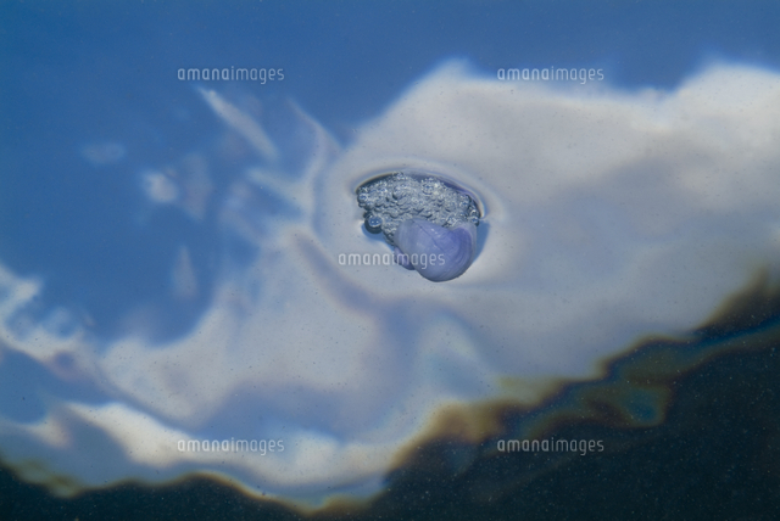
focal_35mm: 90
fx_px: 1952
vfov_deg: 15.2
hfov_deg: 22.6
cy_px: 260
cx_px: 390
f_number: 13
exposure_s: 1/180
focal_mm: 60
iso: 100
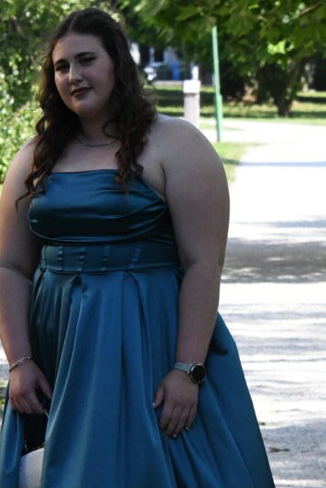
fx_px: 3907
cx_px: 93
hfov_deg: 4.8
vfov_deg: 7.1
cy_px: 343
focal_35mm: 288
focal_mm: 100
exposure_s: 1/1600
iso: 4000
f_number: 10
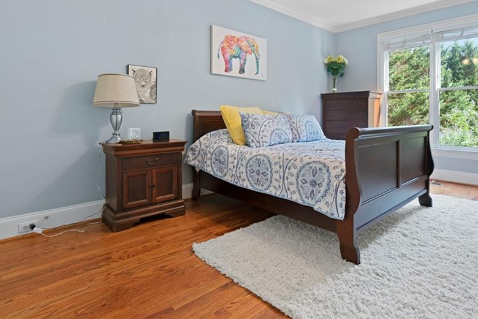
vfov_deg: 58.8
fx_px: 279
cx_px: 295
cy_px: 122
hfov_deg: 79.9
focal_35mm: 21
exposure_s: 1/5
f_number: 8
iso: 400
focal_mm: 16
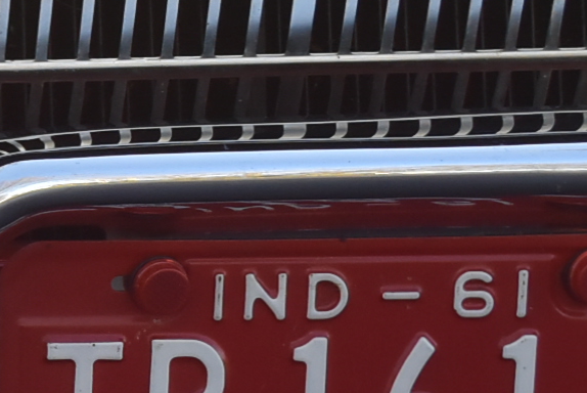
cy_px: 116
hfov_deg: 8.5
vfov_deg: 6.3
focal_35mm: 219
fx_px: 3574
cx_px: -850
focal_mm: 28
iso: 800
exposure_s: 1/500
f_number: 8
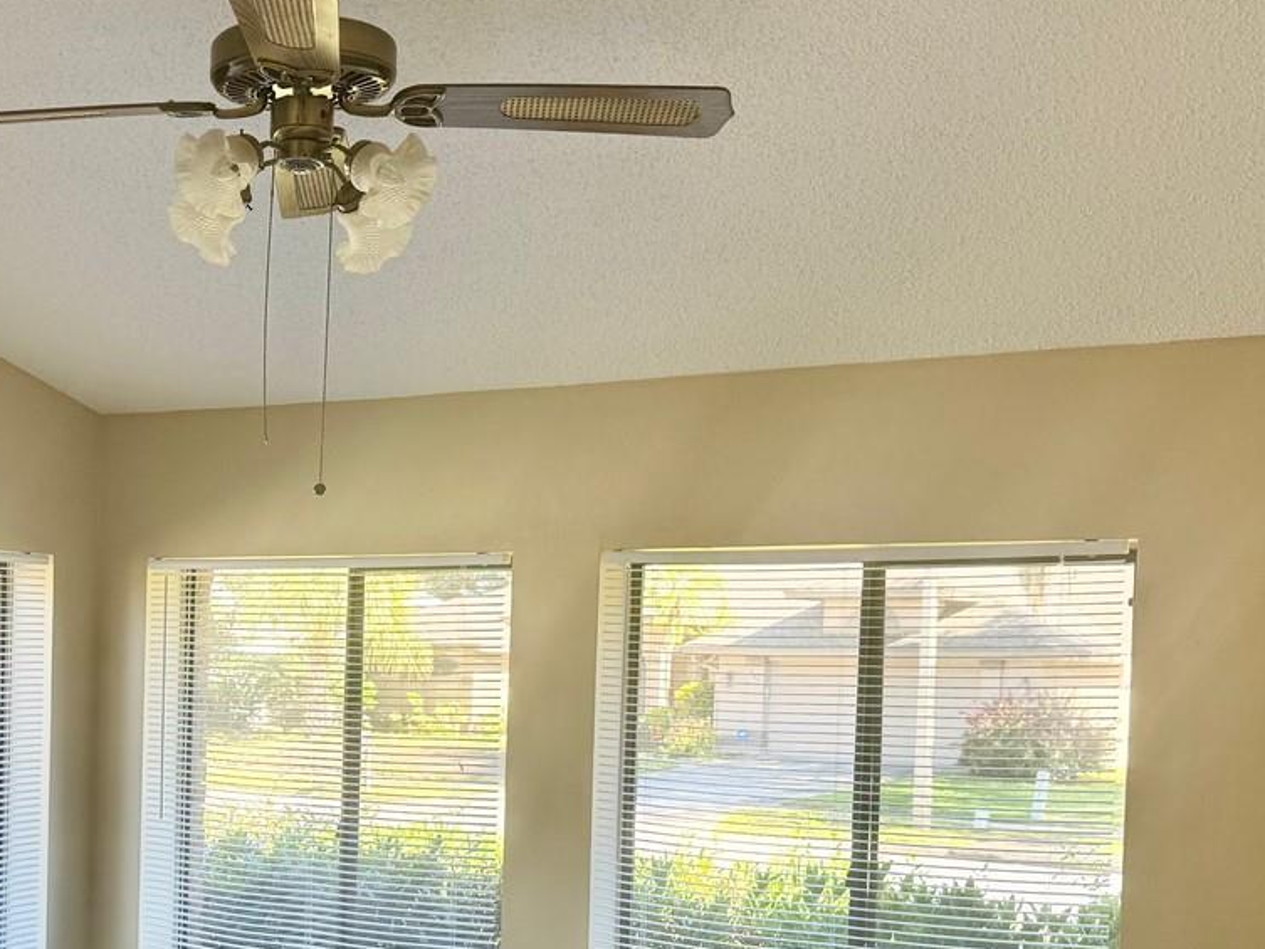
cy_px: 727
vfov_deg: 28.1
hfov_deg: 36.0
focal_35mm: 51
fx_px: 1864
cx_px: 218
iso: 64
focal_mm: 6.76
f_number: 1.78
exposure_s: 1/202
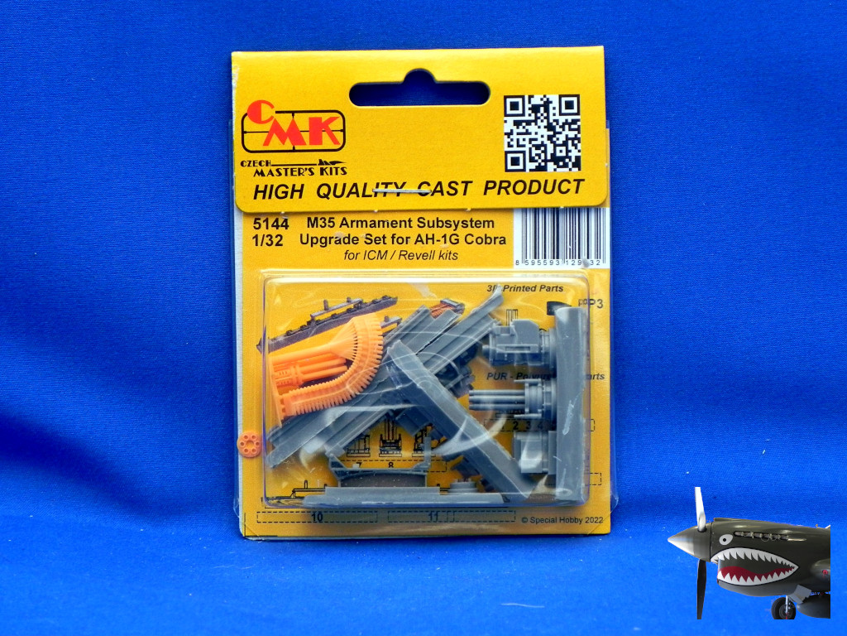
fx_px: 2863
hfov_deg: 16.8
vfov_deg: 12.7
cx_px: 424
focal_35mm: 117
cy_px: 318
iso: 262
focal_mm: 20.8
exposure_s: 1/30
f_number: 4
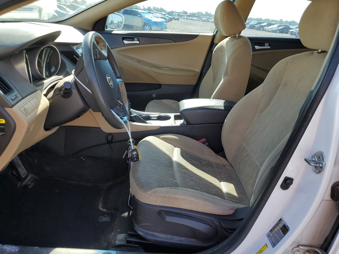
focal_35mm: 26
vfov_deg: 53.1
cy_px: 127
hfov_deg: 67.3
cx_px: 170
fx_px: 255
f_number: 1.5
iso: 50
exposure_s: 1/556
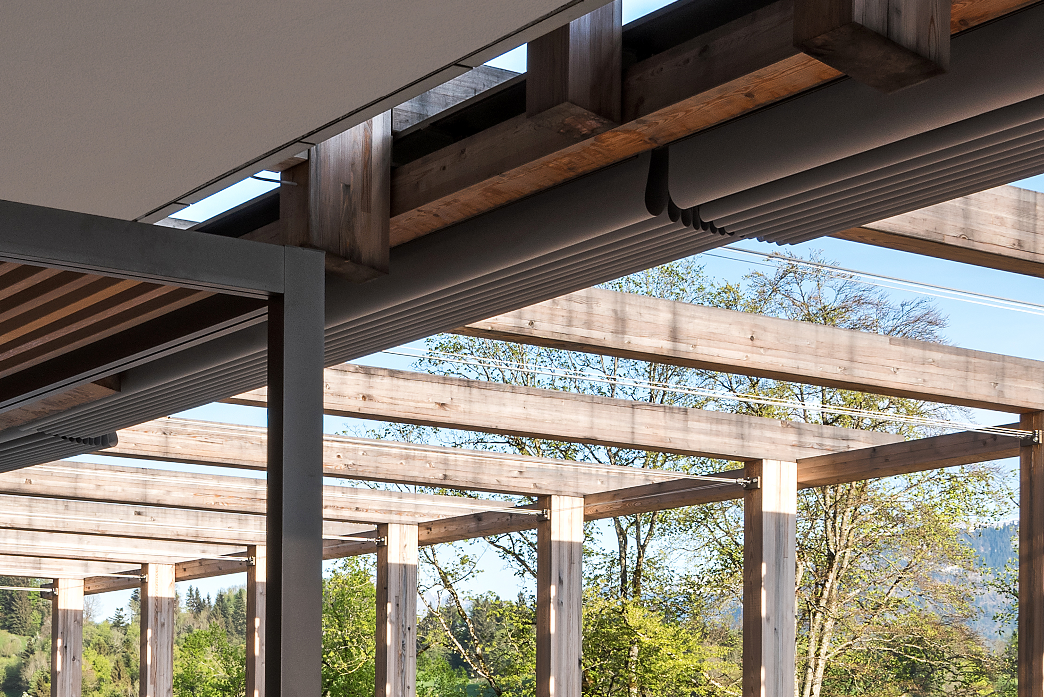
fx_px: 2030
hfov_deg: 28.8
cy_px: 719
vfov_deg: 18.9
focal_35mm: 70
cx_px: 435
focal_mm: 21
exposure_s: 1/25
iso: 100
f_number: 16
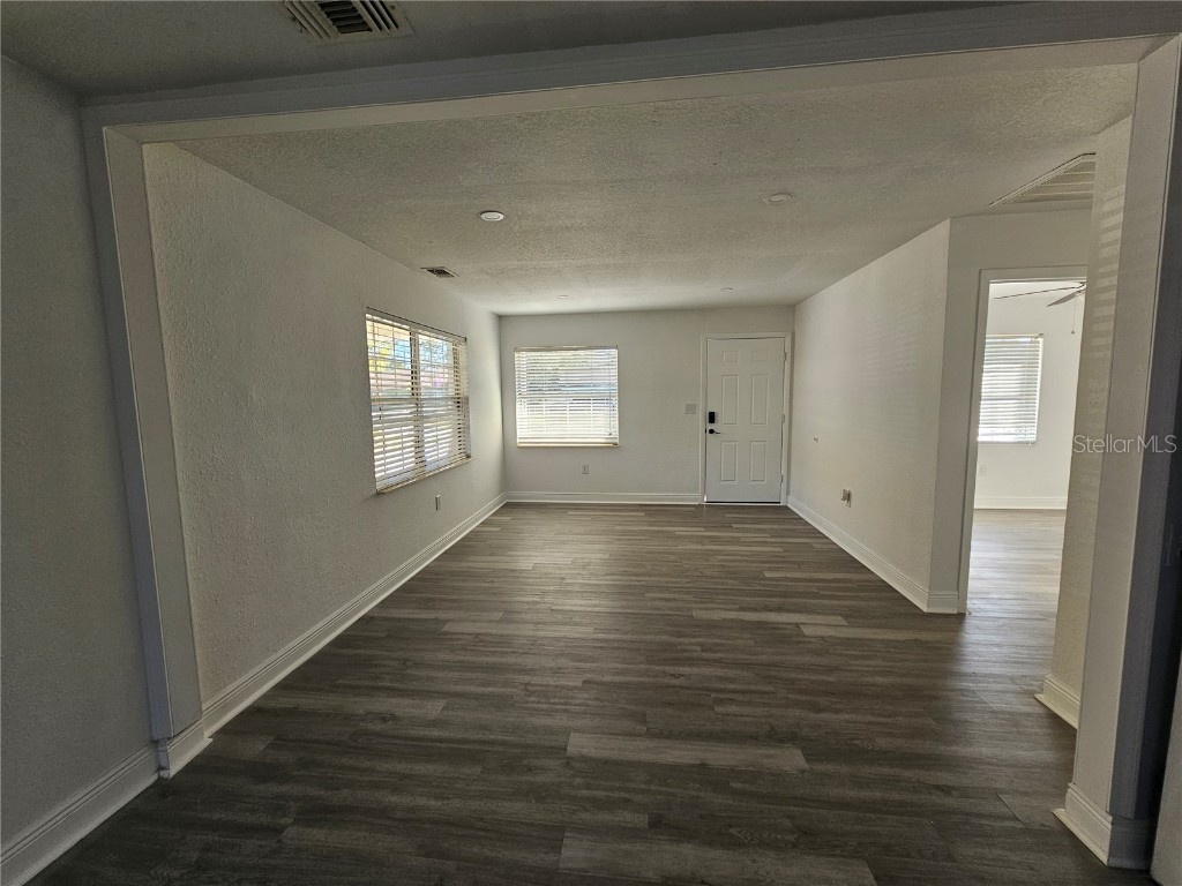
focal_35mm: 13
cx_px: 591
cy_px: 443
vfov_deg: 89.9
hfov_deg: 106.2
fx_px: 444
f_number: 2.2
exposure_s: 1/60
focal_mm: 2.2
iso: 64
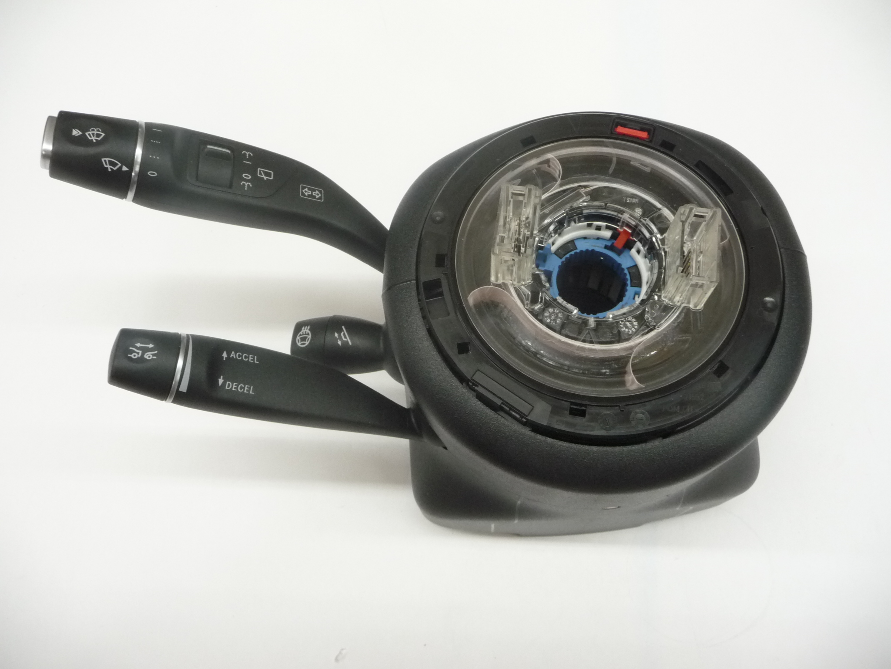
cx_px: 446
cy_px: 334
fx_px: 721
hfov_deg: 63.4
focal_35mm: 28
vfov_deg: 49.7
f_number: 3.3
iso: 320
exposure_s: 1/30
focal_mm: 4.7
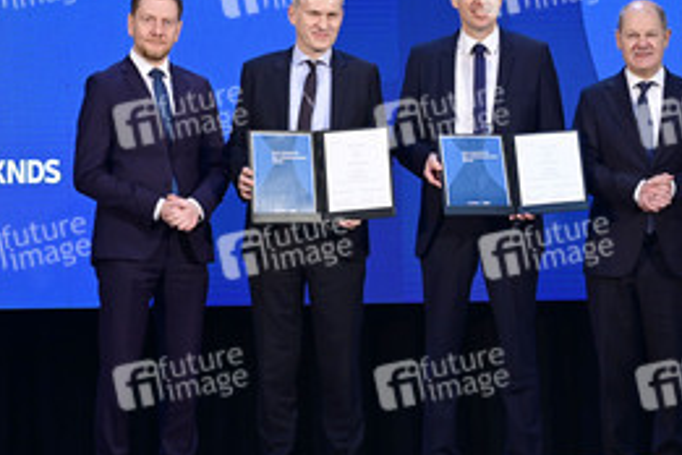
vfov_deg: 11.3
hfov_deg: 16.9
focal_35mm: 121
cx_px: 477
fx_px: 2292
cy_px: 183
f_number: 3.5
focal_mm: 70
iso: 1250
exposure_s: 1/320
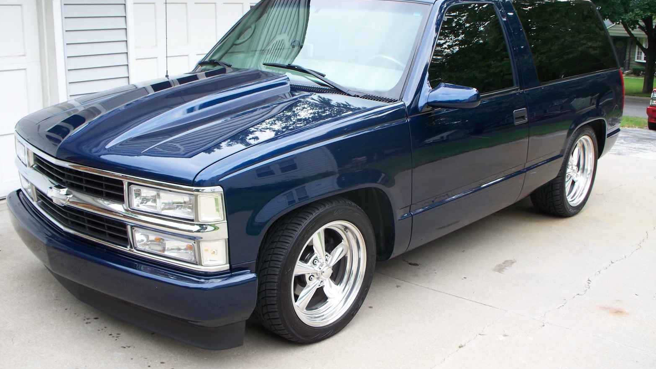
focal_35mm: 40
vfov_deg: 29.7
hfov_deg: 50.5
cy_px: 163
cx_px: 328
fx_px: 696
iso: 64
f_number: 2.8
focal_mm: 7.54
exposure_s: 1/80
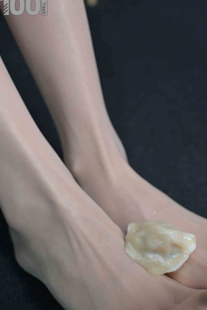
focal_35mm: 46
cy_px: 190
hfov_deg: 29.2
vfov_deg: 42.5
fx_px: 397
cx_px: 124
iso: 800
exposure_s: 1/160
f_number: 3.5
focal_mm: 35
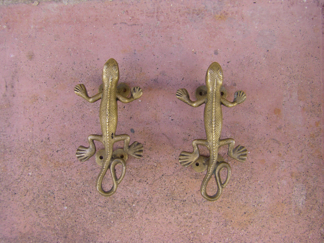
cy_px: 122
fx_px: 356
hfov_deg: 49.0
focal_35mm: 38
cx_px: 162
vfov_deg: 37.7
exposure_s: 1/50
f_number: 3.5
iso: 200
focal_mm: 6.3
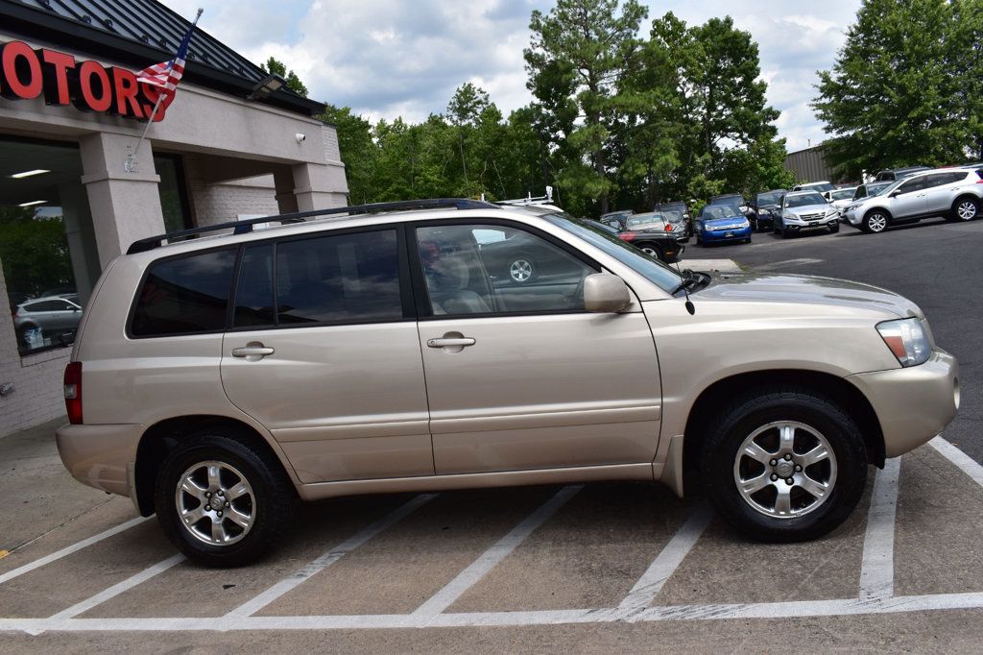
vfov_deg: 43.6
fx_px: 819
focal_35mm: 30
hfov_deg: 61.9
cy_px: 328
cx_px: 492
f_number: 11
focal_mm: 20
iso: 280
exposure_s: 1/500
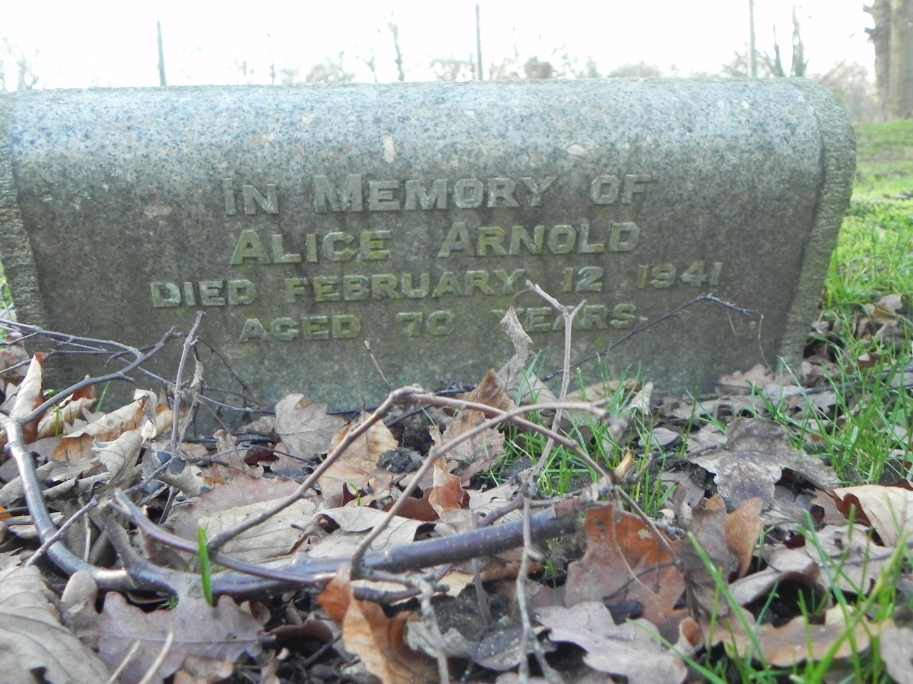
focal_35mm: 37
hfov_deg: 50.1
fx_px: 976
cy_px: 342
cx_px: 456
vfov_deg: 38.7
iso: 170
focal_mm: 6.6
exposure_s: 1/30
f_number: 3.2
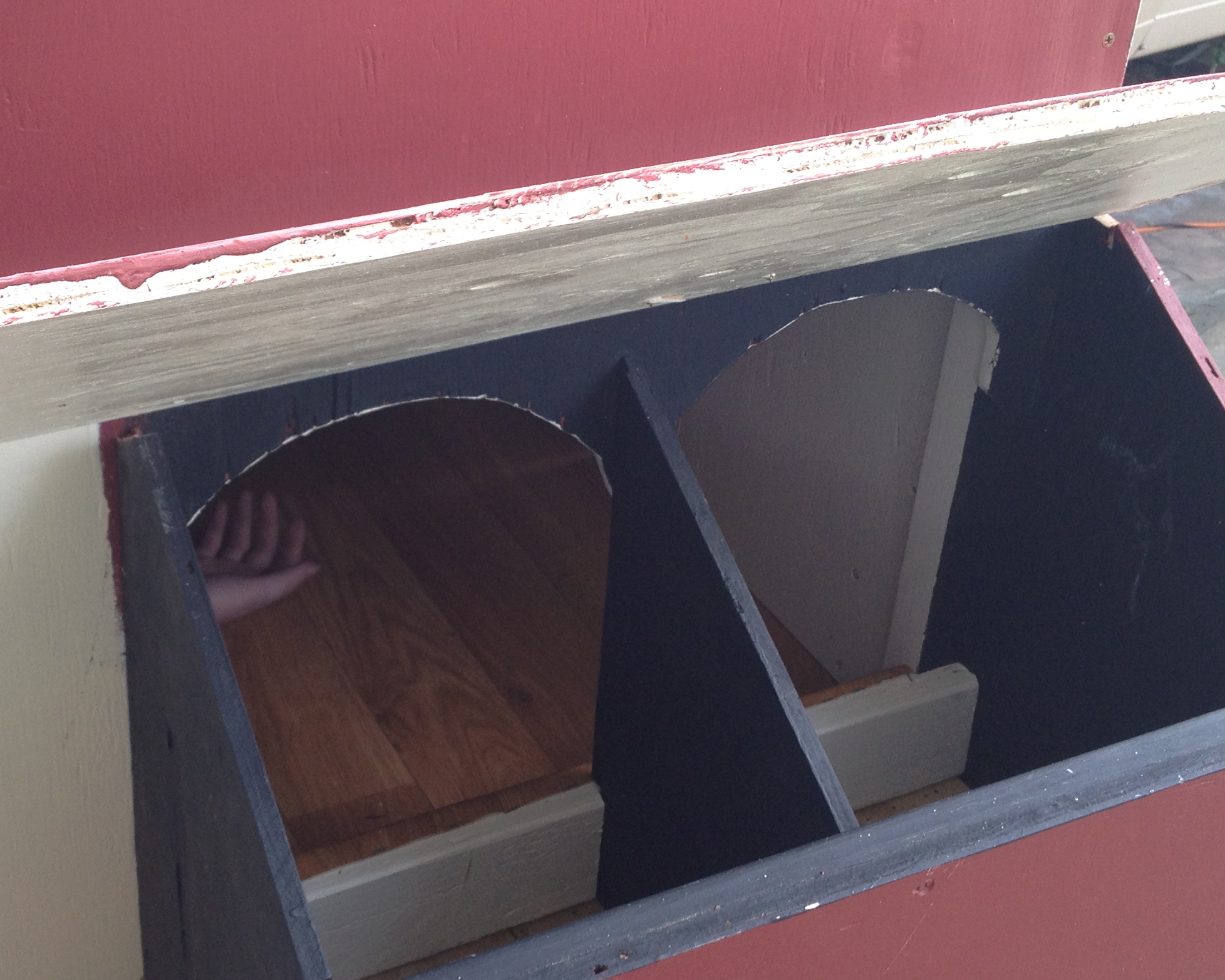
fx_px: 2067
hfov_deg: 32.9
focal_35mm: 57
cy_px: 468
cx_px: 461
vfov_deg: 26.7
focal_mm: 4.28
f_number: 2.4
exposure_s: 1/129
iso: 80
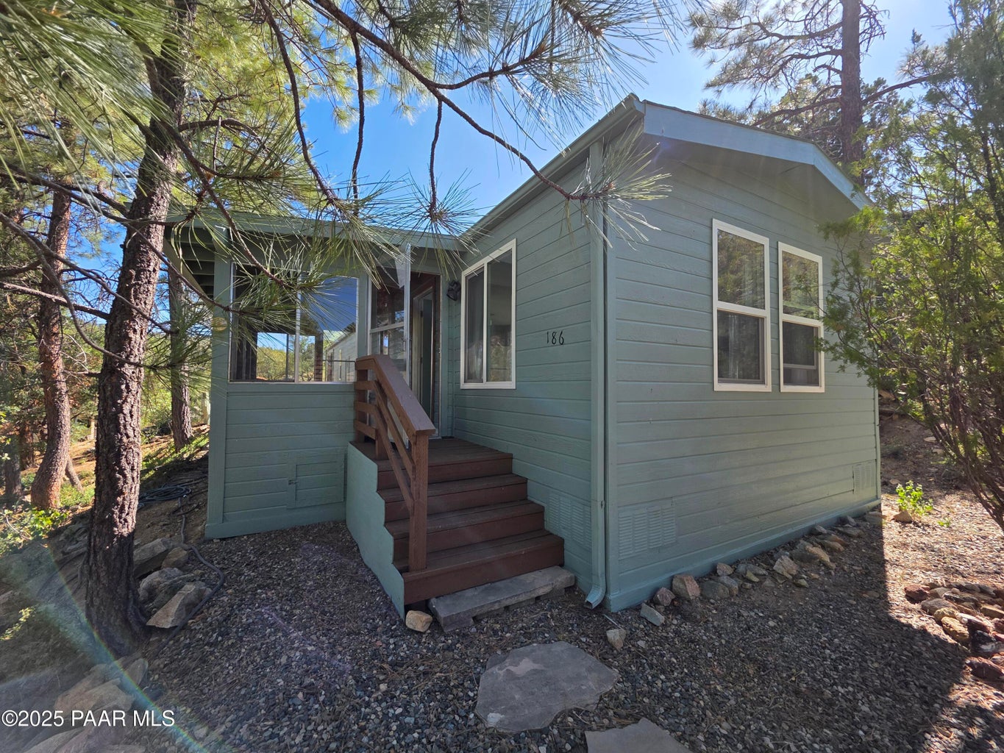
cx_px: 502
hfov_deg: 106.2
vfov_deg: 89.9
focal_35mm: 13
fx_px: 377
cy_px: 376
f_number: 1.9
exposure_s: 1/744
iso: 40
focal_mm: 2.2
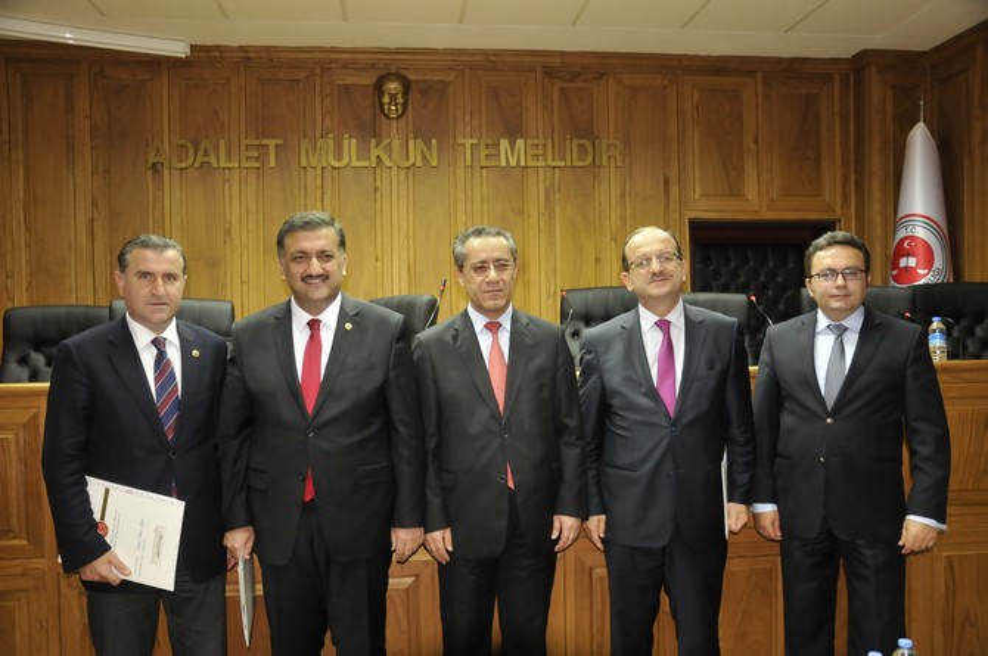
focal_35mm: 32
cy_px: 328
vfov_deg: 41.6
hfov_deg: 59.6
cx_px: 494
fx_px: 863
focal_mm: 21
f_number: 3.8
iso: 1000
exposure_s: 1/60
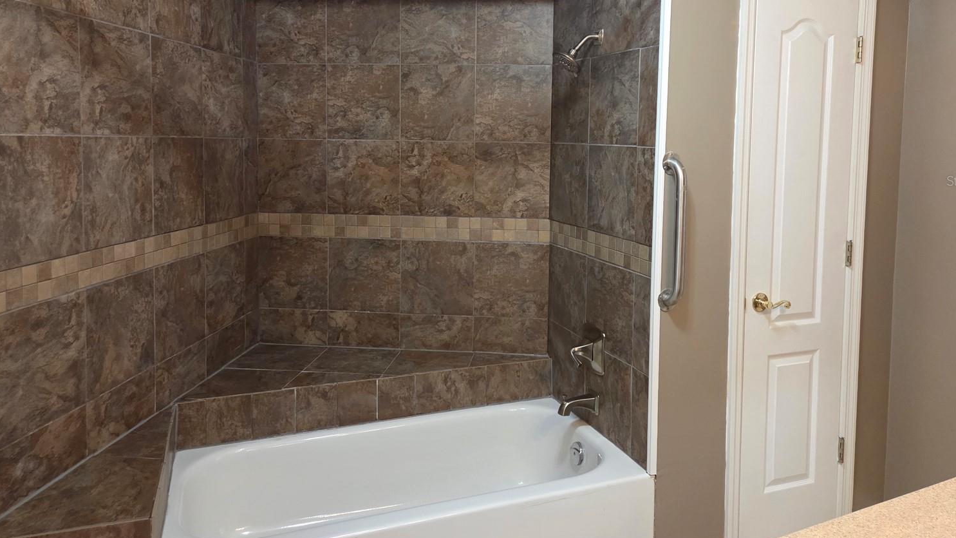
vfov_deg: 42.3
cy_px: 180
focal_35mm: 27
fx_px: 684
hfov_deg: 69.8
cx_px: 492
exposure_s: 1/120
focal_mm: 5.4
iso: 800
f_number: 1.8
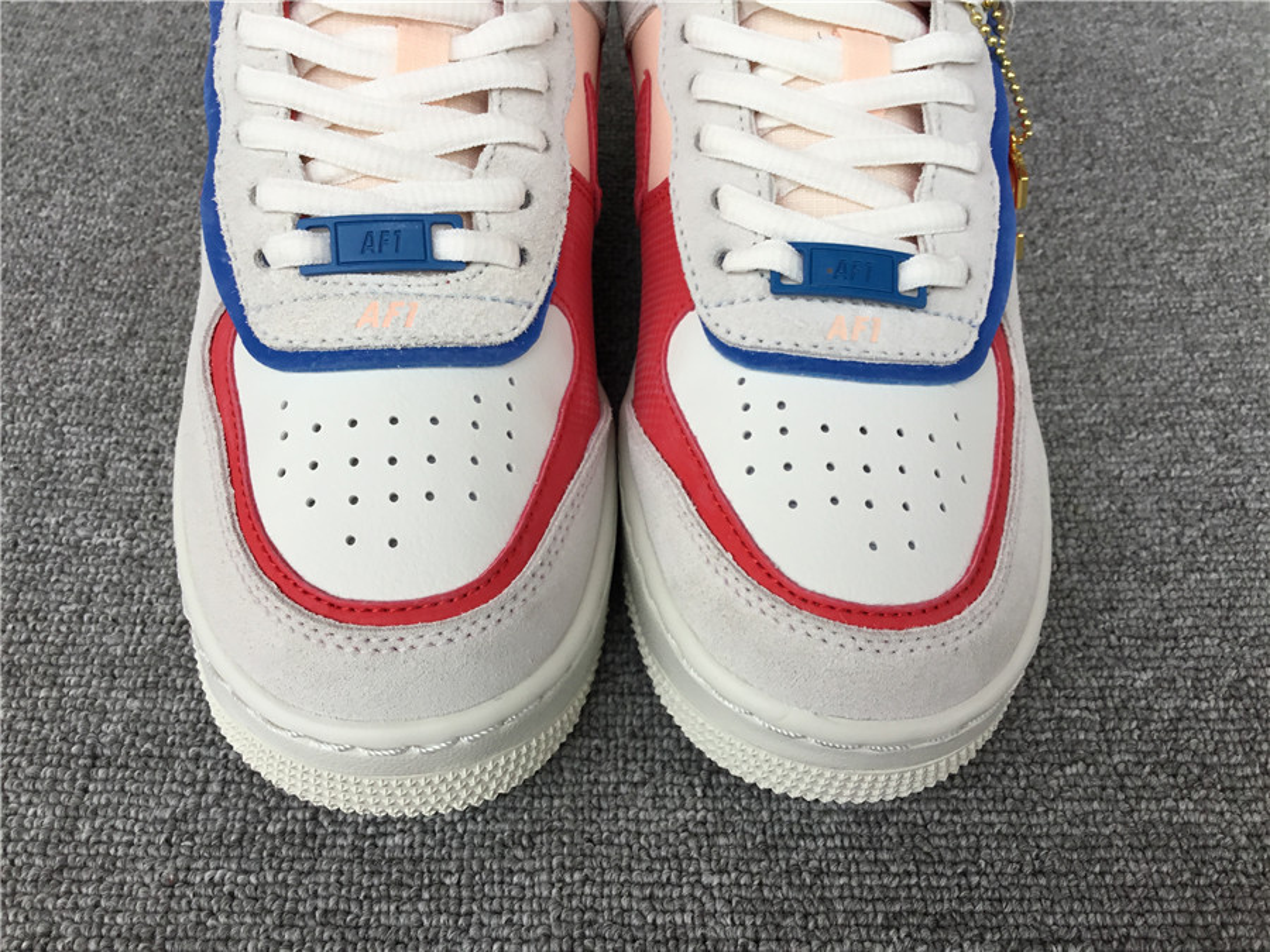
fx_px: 1137
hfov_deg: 58.4
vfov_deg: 45.4
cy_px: 476
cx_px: 635
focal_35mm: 31
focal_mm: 3.3
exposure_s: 1/310
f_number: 2.4
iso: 25
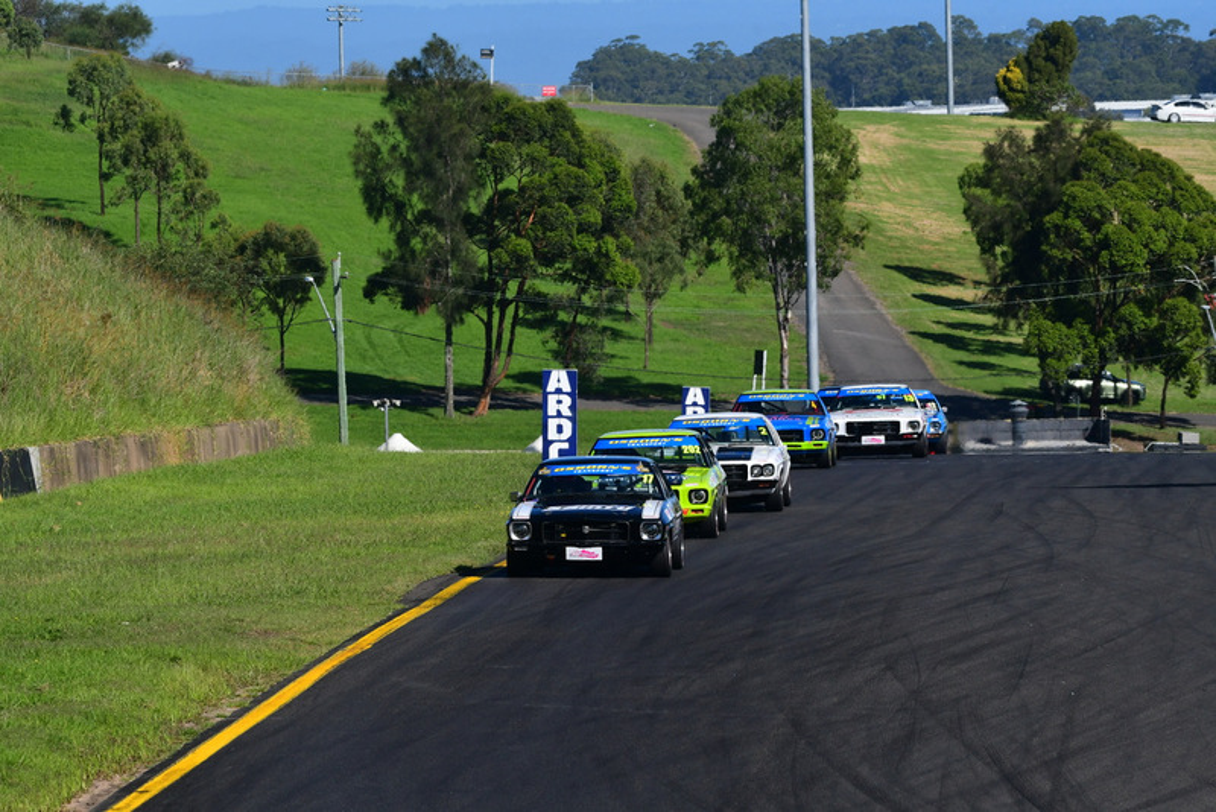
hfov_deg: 6.9
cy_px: 406
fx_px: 10136
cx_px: 608
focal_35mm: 300
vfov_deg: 4.6
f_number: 13
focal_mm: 200
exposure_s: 1/640
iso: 400
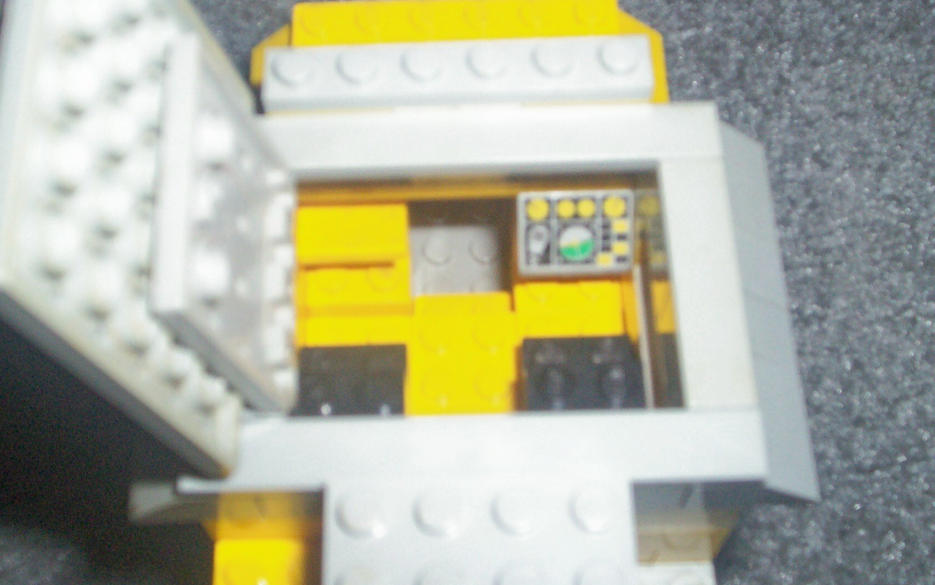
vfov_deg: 24.8
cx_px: 395
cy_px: 232
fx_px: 1325
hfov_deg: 38.8
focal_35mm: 52
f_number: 4.5
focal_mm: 5.9
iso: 140
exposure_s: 1/64
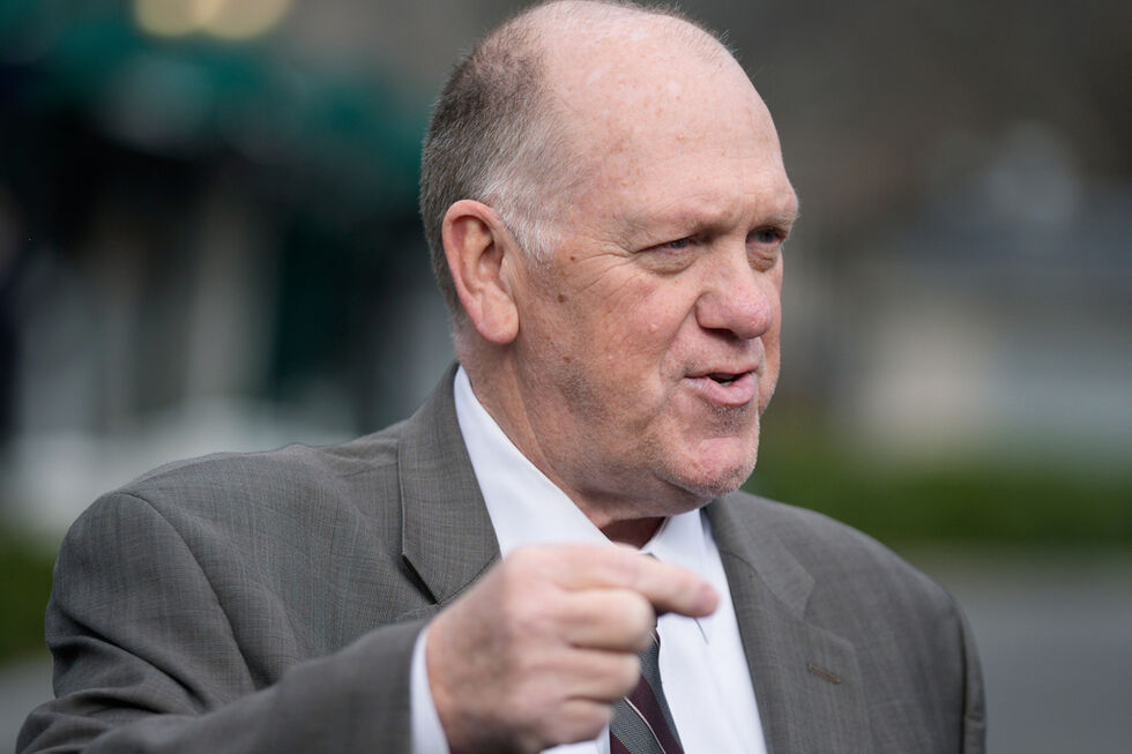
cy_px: 377
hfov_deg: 8.2
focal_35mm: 252
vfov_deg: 5.5
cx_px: 566
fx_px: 7922
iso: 250
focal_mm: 168
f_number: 2.8
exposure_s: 1/2000
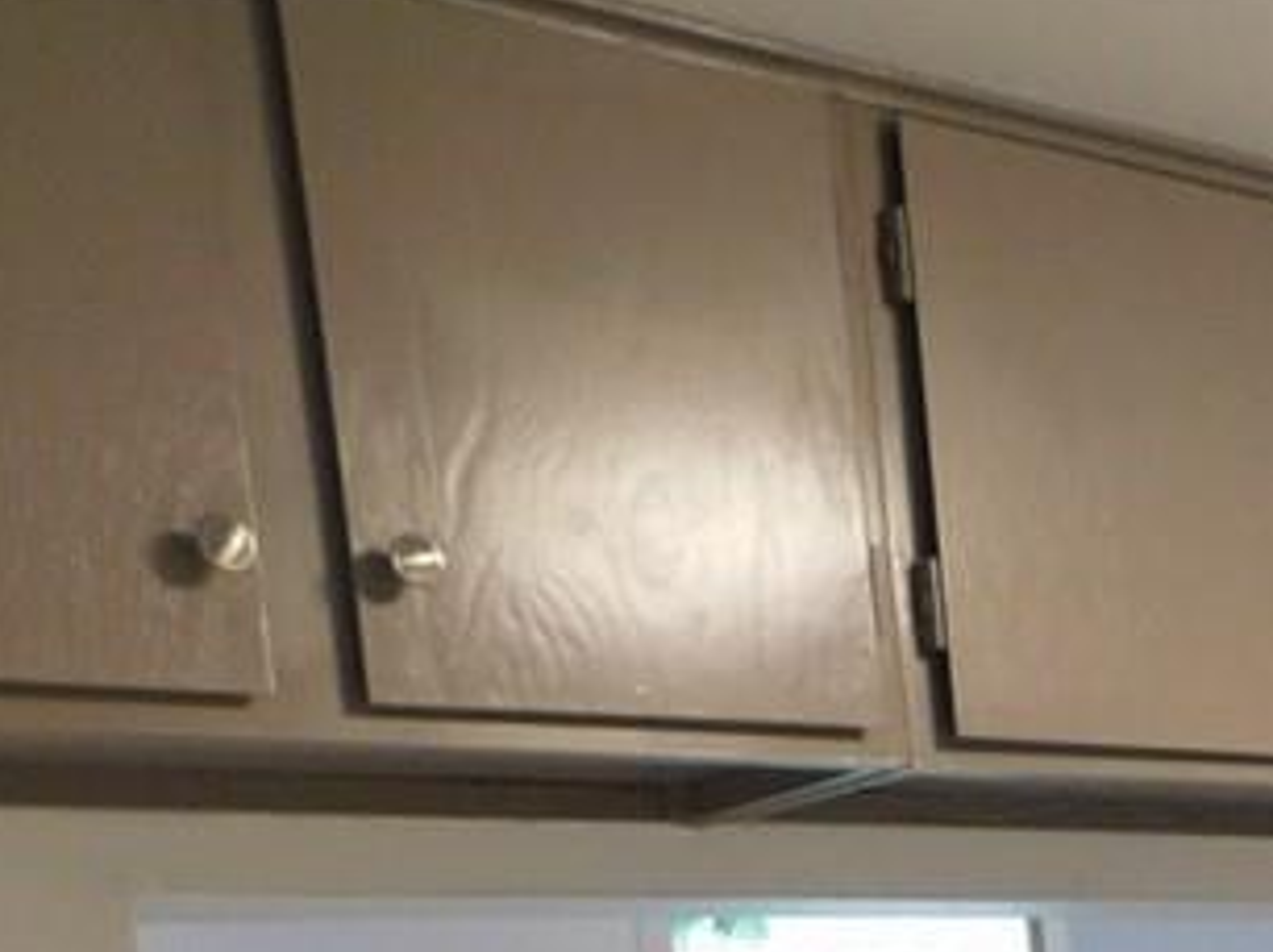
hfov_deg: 22.7
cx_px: 1635
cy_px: 1567
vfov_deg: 16.7
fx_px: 2829
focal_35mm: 77
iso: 220
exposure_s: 1/30
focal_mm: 4
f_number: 3
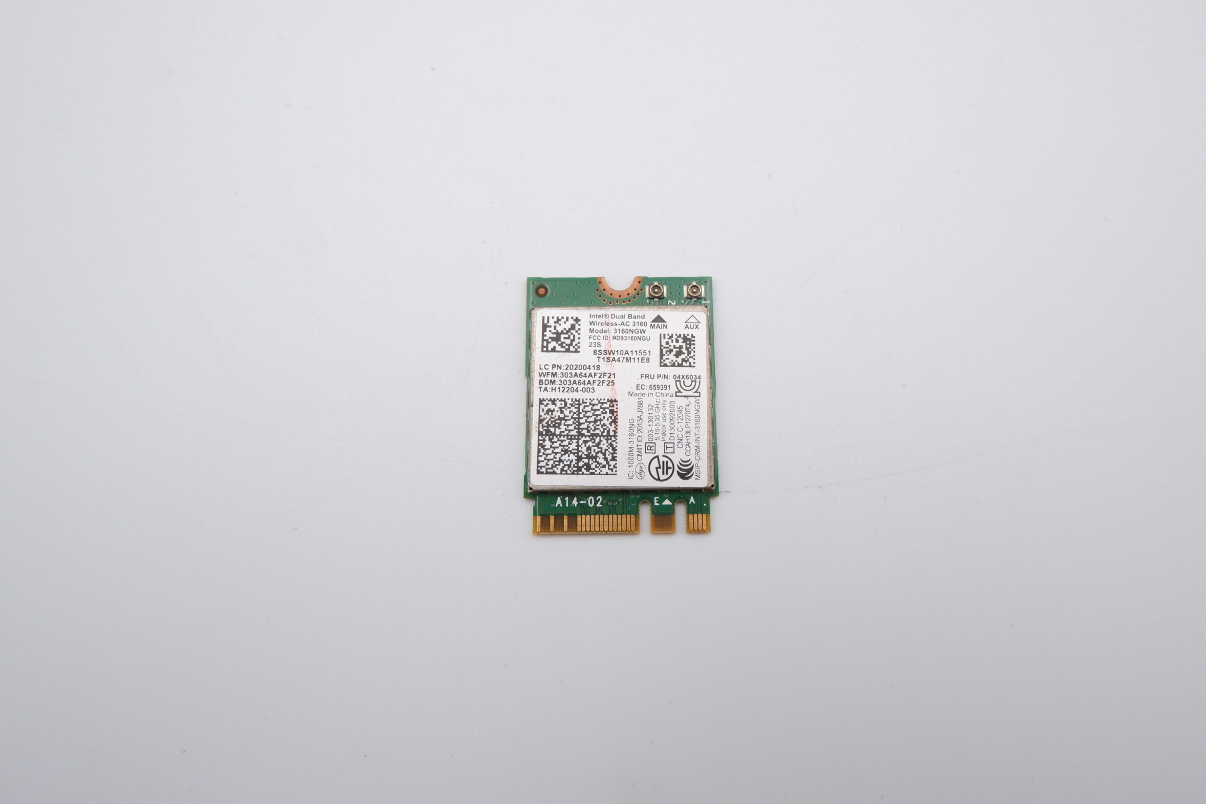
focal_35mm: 25
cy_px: 372
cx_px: 633
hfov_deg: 71.5
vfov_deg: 51.2
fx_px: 837
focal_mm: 15
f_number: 5.6
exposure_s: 1/480
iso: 1250
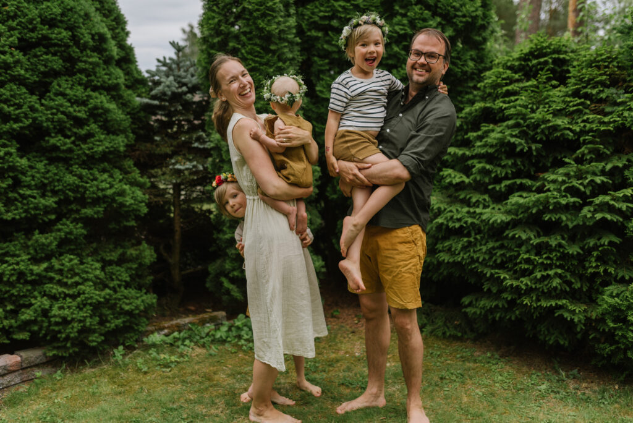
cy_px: 212
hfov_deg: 54.4
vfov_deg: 37.9
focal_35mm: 35
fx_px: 616
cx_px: 316
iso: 250
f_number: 1.8
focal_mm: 35
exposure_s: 1/3200
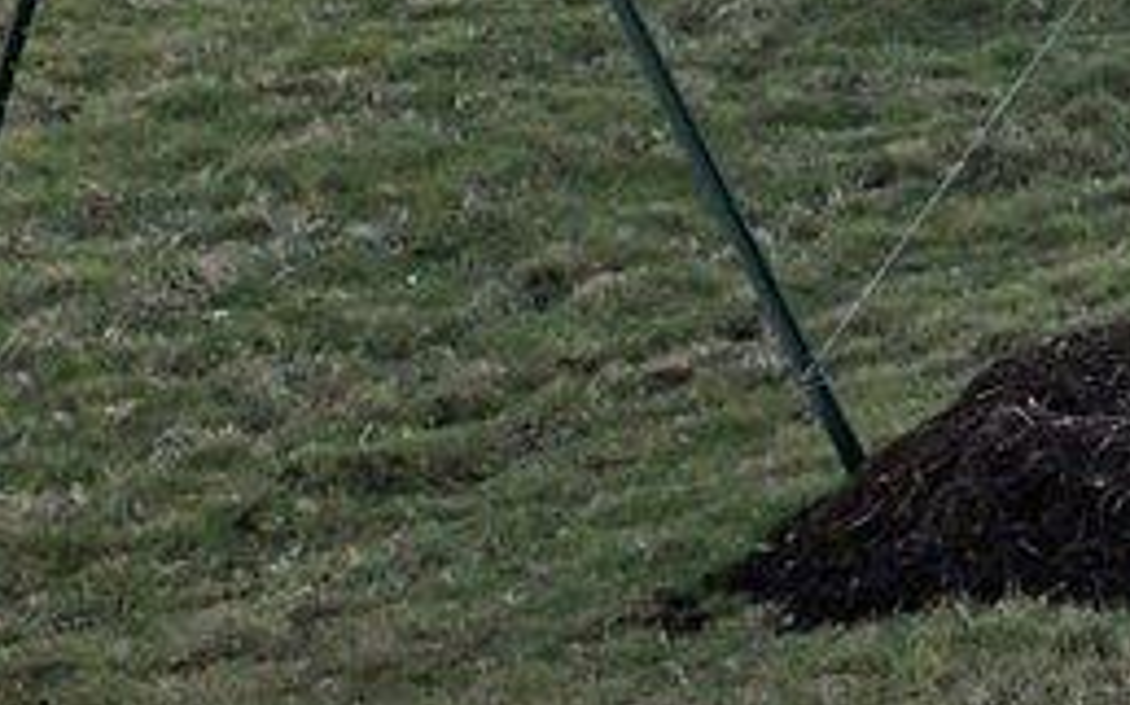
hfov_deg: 7.9
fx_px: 5233
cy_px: -882
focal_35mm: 170
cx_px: 4476
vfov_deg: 7.3
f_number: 6.7
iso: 100
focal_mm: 14
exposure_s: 1/500
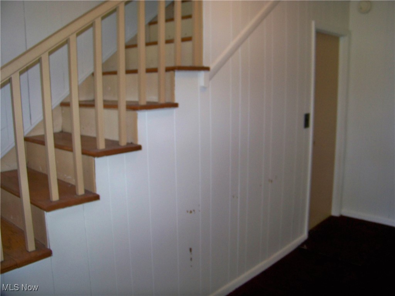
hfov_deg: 55.4
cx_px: 198
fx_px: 377
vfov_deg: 42.9
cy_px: 148
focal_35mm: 33
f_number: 2.8
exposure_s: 1/30
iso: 200
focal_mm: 5.85
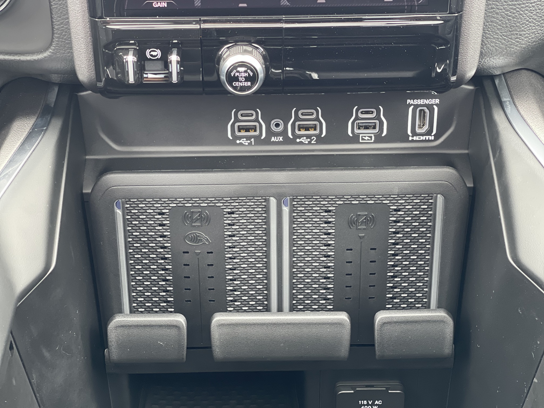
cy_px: 204
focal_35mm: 64
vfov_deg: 22.9
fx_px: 1006
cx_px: 272
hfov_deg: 30.3
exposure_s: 1/40
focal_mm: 7.5
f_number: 2.2
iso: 250
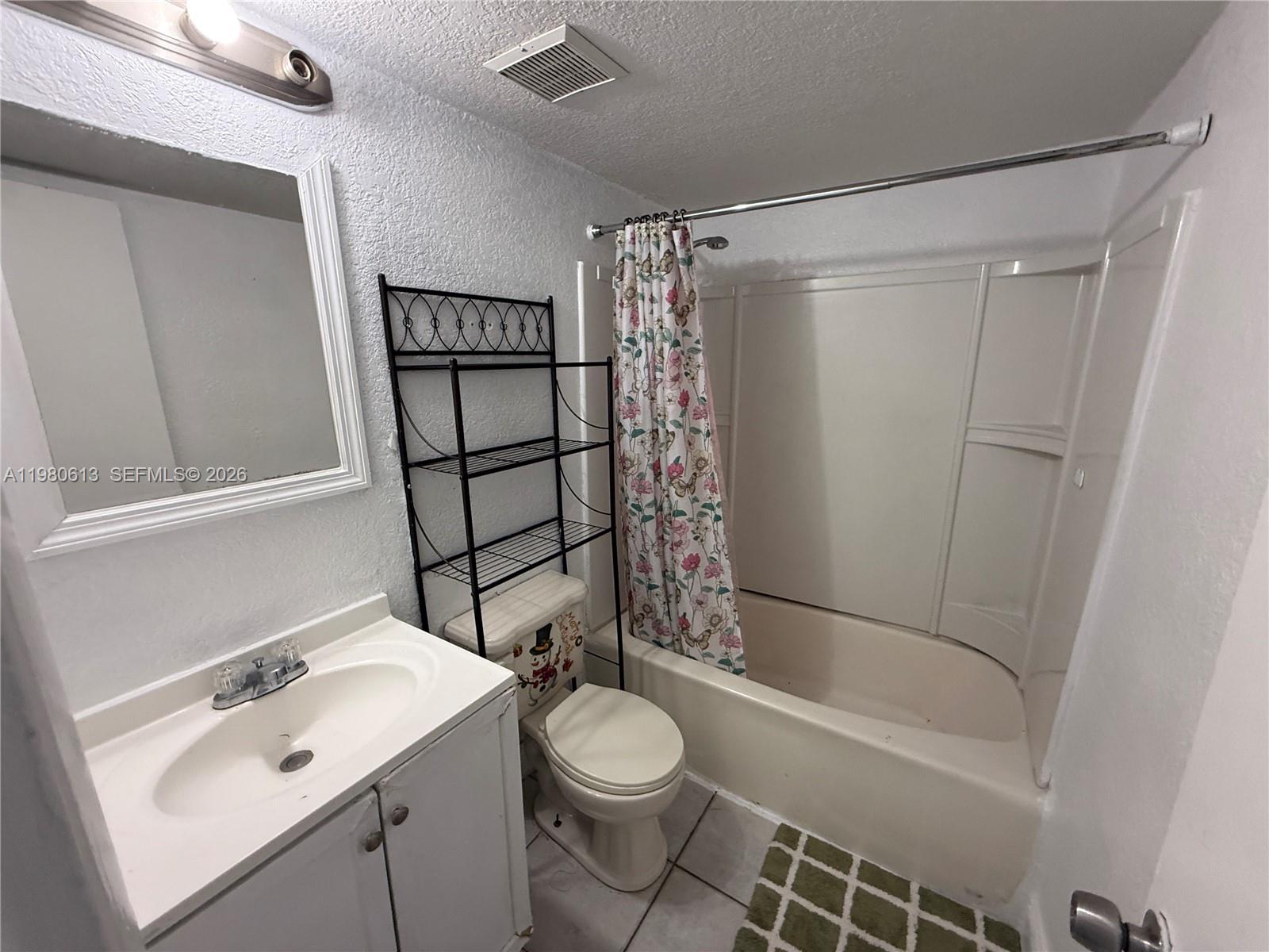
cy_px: 476
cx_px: 634
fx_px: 513
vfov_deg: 85.7
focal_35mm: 14
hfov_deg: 102.1
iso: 320
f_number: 2.2
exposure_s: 1/60
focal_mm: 2.22
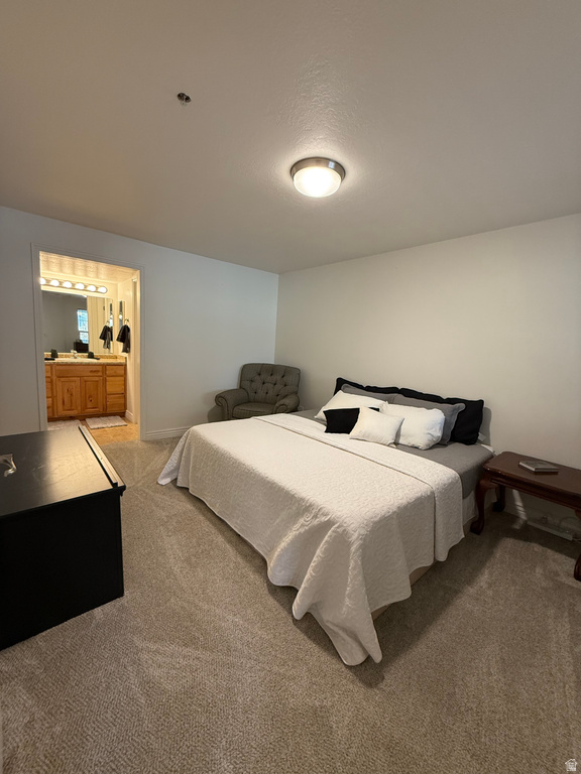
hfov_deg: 85.7
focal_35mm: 14
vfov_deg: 102.1
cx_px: 290
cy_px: 387
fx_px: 313
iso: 250
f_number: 2.2
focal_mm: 2.22
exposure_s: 1/60
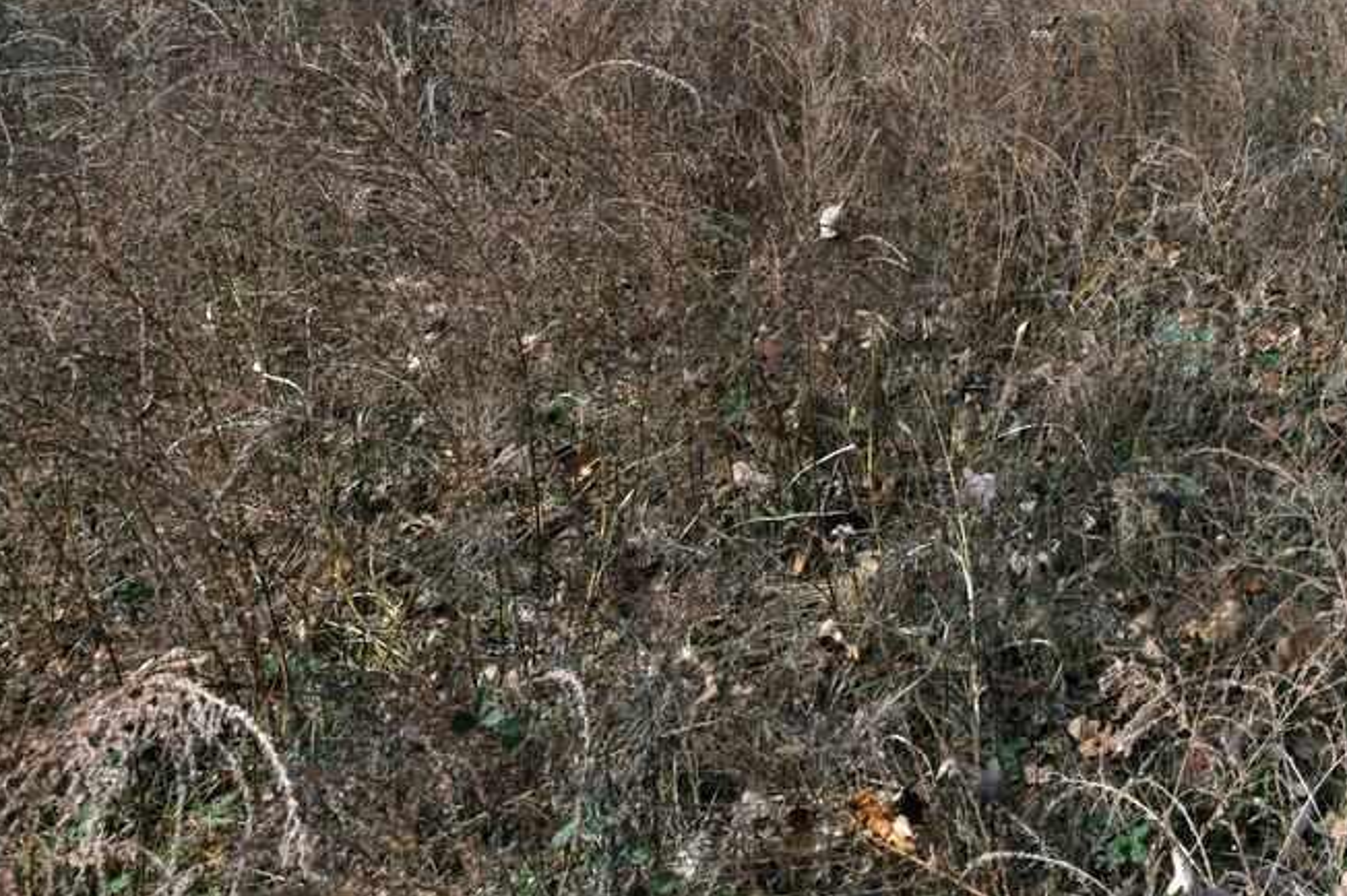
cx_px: 1742
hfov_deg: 33.1
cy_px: -331
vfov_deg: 25.3
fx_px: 1645
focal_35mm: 44
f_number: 8
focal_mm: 14
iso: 160
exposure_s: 1/250
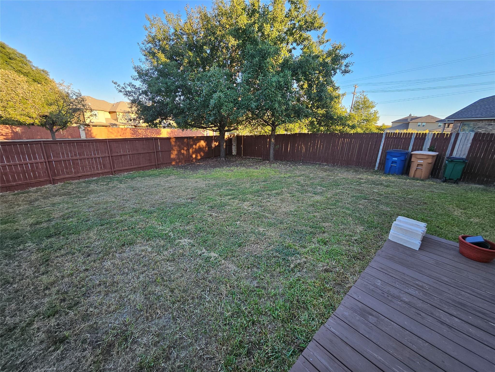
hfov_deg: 106.2
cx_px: 248
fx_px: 186
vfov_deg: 89.9
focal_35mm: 13
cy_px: 186
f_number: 2.2
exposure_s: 1/141
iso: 32
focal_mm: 1.74
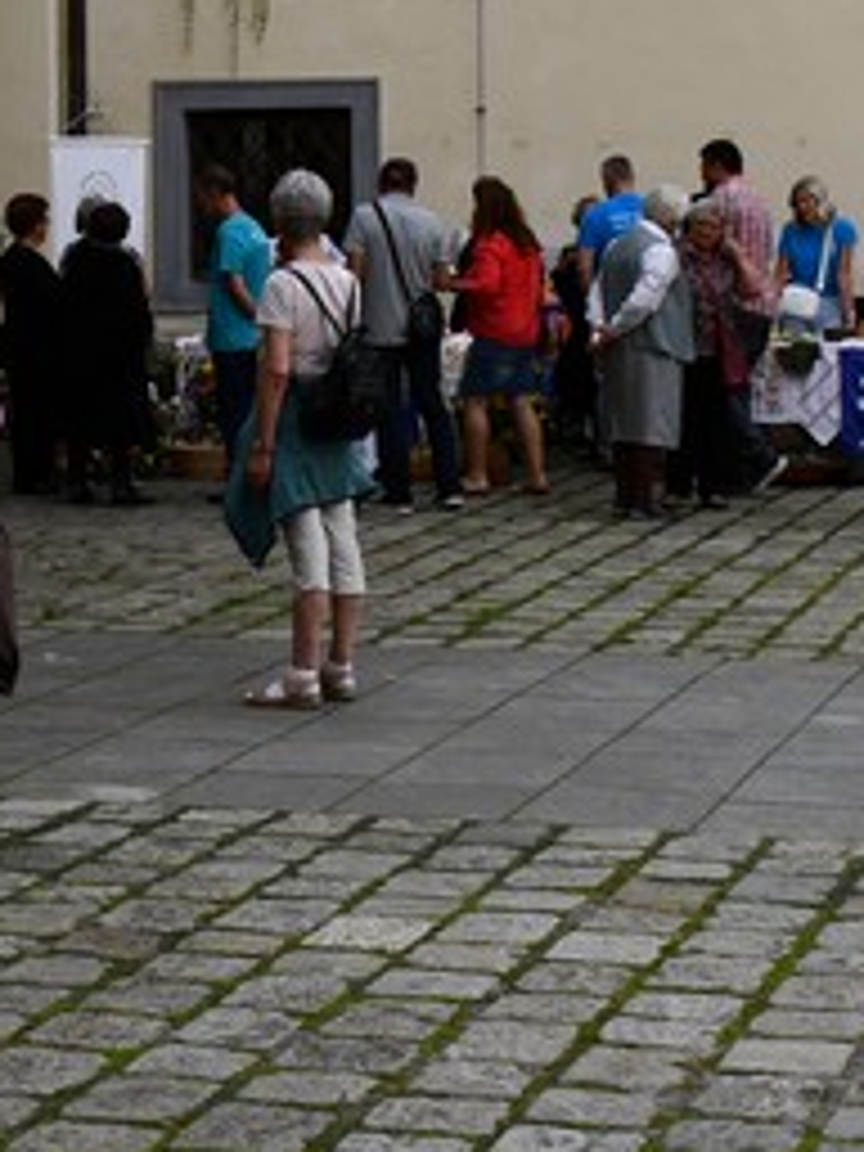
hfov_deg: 14.1
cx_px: 122
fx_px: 3461
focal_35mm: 104
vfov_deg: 18.6
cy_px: 146
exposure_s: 1/250
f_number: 8
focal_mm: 18
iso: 160
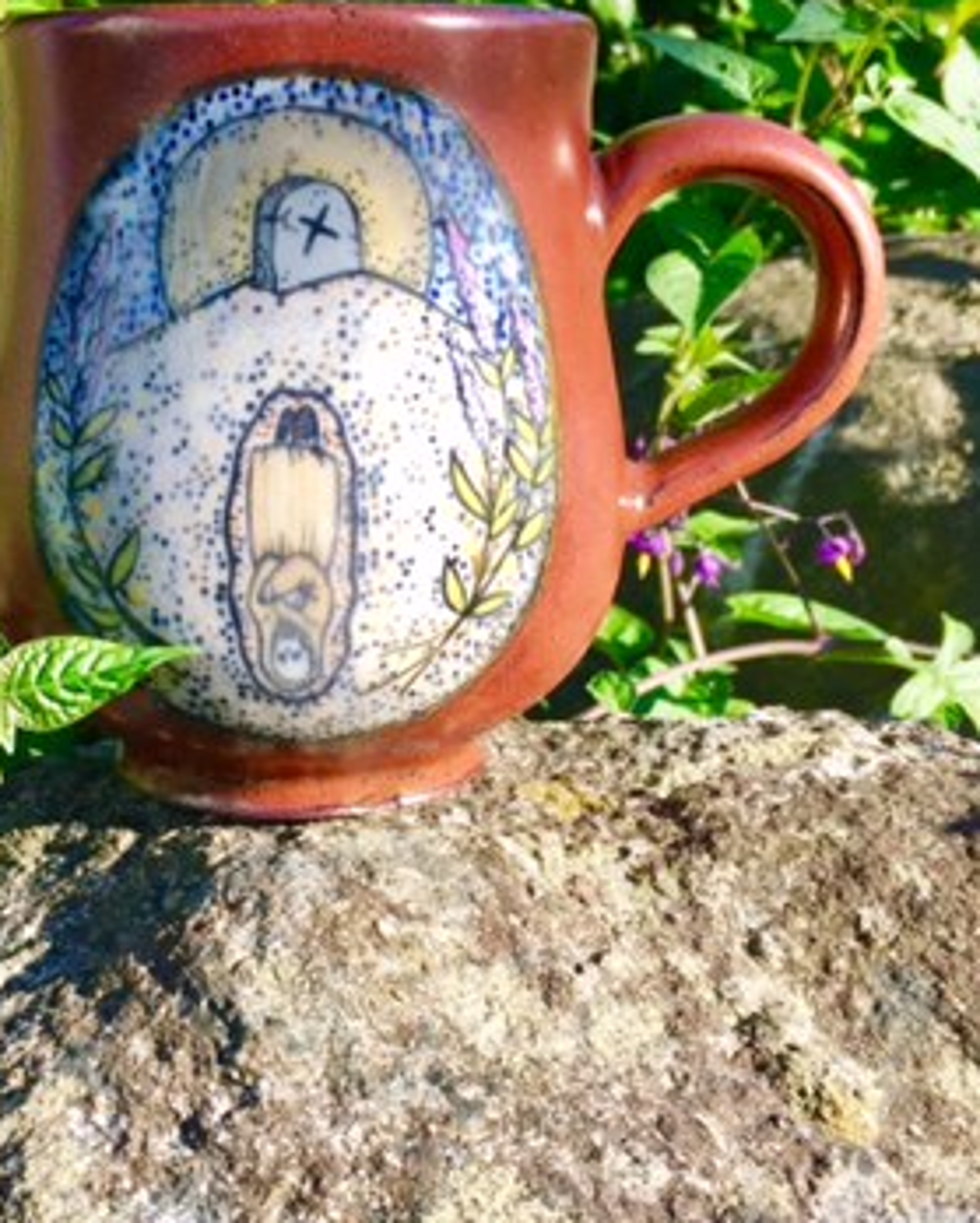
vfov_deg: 36.0
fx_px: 1883
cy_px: 608
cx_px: 327
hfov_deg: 29.0
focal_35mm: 52
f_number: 2.2
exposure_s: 1/648
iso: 32
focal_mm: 4.15
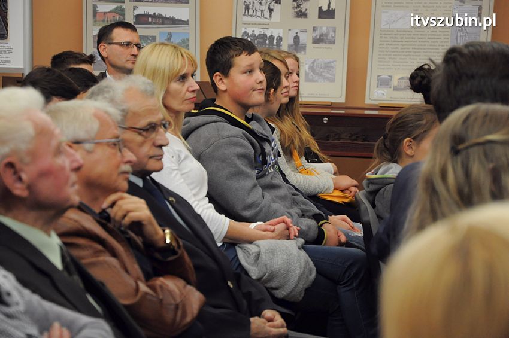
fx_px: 1695
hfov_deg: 17.1
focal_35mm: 120
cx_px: 254
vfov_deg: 11.4
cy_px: 169
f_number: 5.3
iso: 2000
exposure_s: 1/60
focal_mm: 80
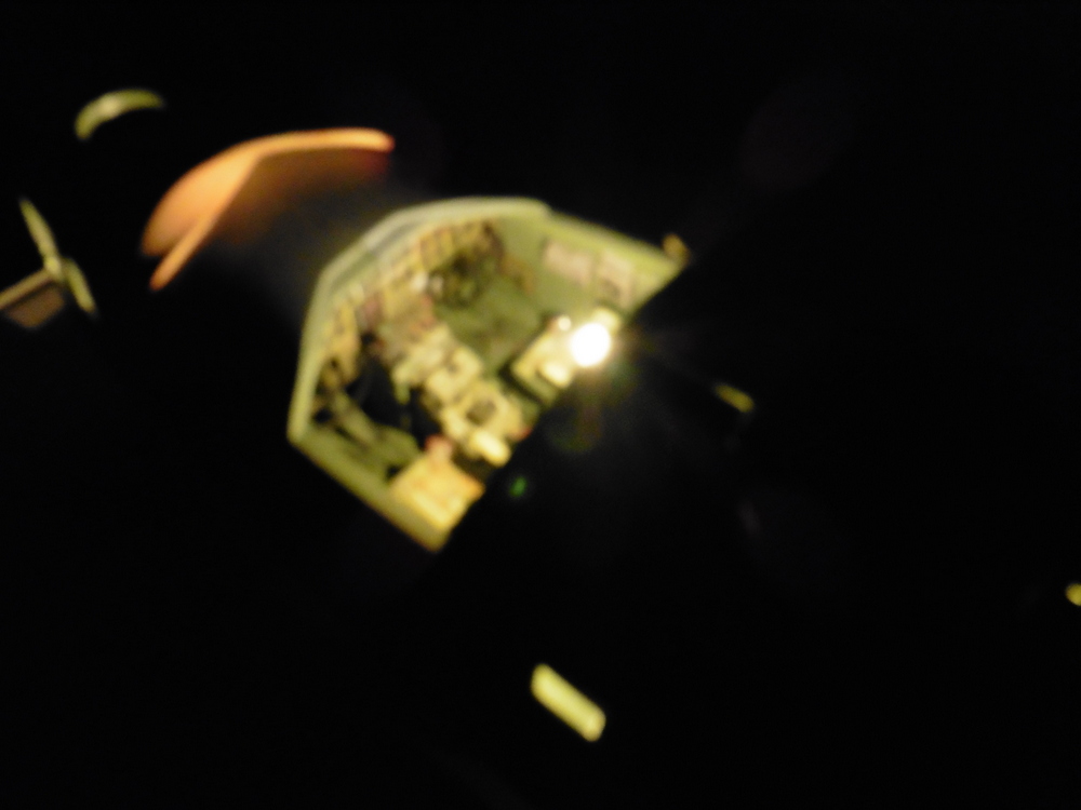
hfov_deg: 54.0
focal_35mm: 34
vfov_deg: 41.8
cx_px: 540
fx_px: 1062
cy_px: 405
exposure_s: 1/8
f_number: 3.7
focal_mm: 6.1
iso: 1600
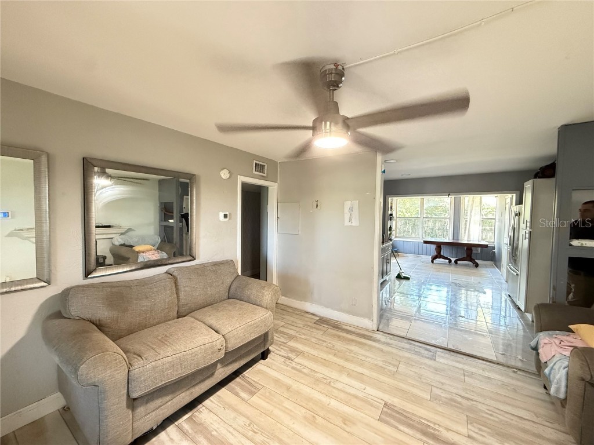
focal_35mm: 14
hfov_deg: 102.1
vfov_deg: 85.7
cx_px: 297
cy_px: 222
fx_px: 240
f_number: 2.2
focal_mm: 2.22
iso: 800
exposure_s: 1/60
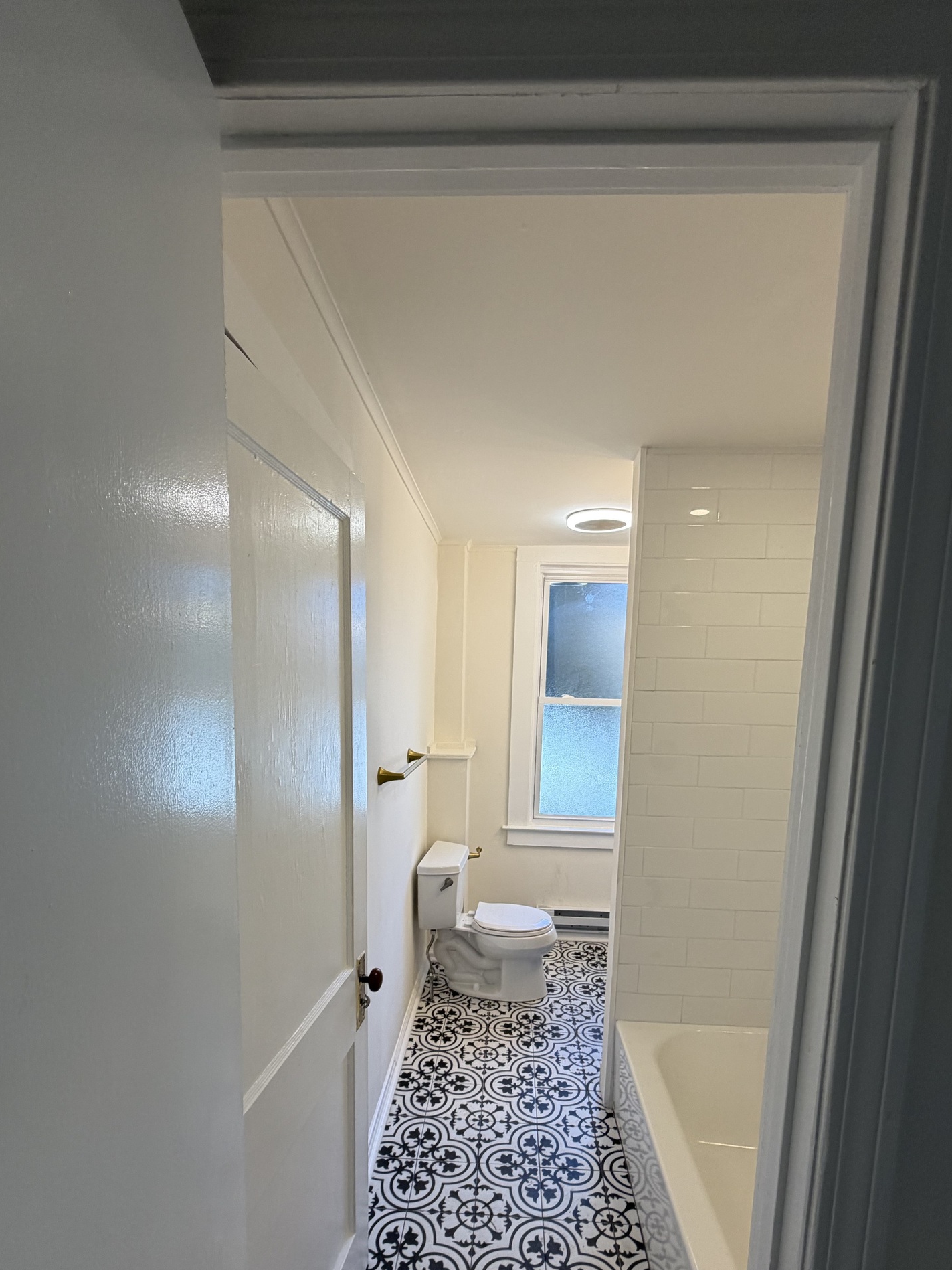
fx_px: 623
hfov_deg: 74.7
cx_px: 480
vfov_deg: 89.9
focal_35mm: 17
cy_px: 761
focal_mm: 2.22
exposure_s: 1/120
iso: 100
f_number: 2.2
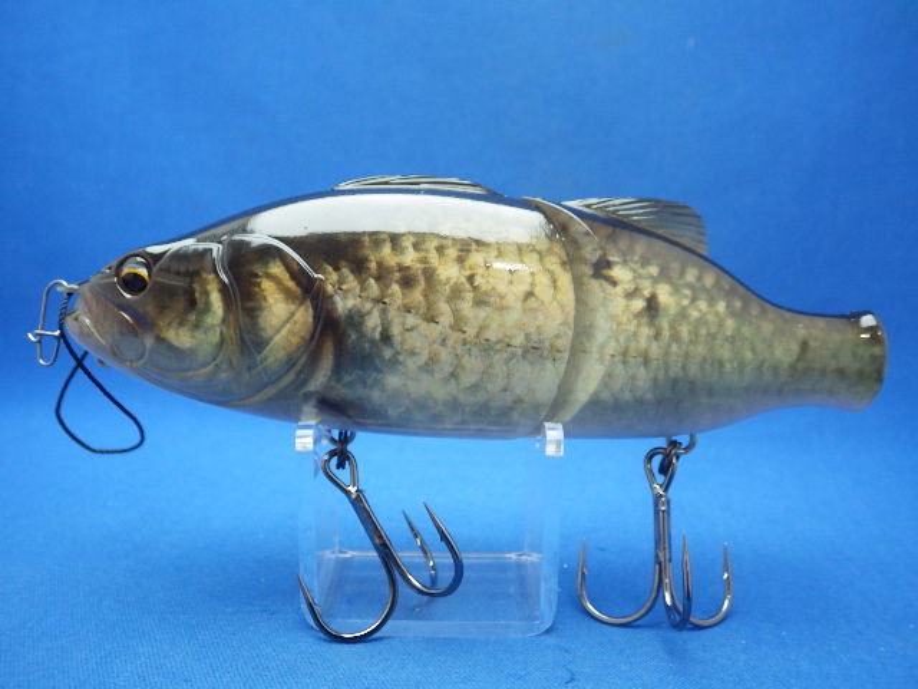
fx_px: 822
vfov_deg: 45.4
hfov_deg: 58.4
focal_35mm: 31
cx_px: 459
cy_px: 344
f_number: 2.3
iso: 400
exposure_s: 1/45
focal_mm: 5.5
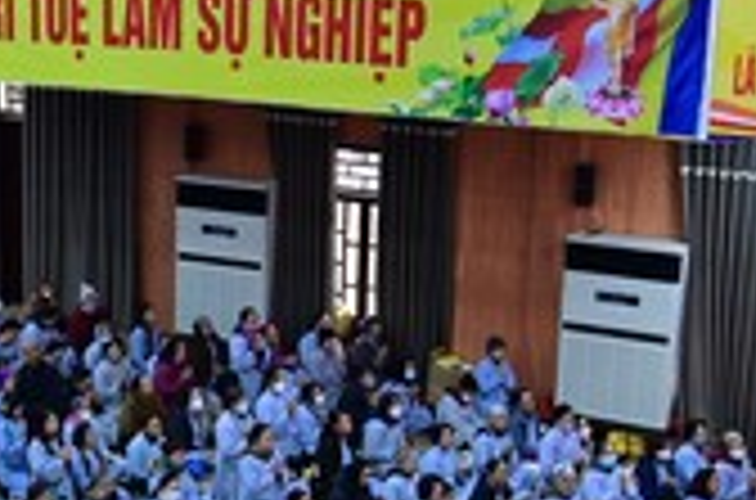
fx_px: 1947
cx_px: 58
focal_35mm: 93
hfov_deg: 21.4
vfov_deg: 14.1
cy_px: 631
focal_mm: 24
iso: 4000
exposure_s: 1/100
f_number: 5.6
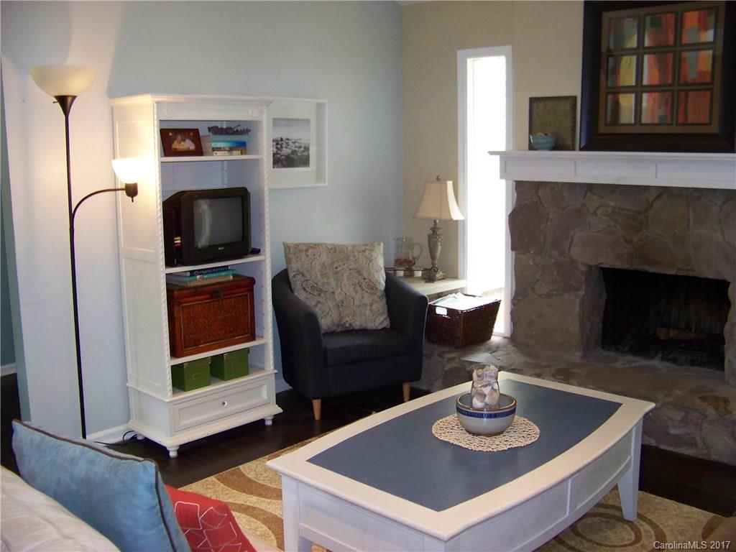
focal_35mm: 36
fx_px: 765
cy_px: 276
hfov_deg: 51.4
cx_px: 368
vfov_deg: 39.7
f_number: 2.8
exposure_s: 1/30
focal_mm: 5.85
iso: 200
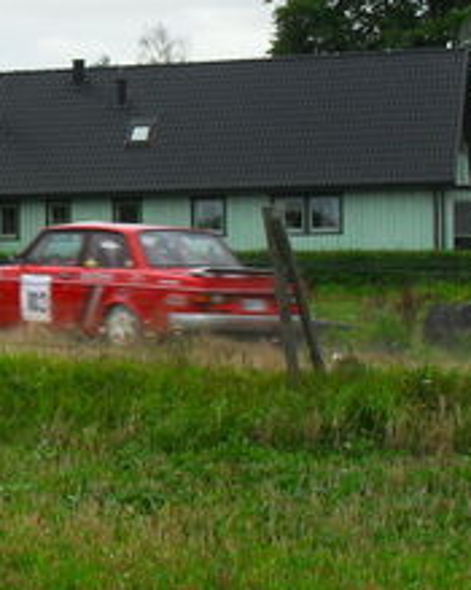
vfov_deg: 19.2
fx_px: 1744
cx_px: -178
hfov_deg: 14.6
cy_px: 256
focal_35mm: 100
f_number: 8.4
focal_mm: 6.3
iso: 100
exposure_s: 1/125
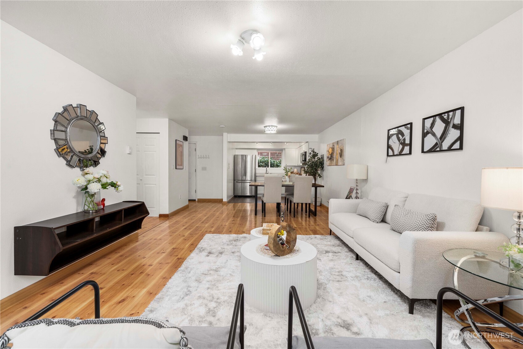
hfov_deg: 104.3
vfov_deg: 81.2
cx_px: 262
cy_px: 174
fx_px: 203
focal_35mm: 14
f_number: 8
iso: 250
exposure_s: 1/60
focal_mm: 14
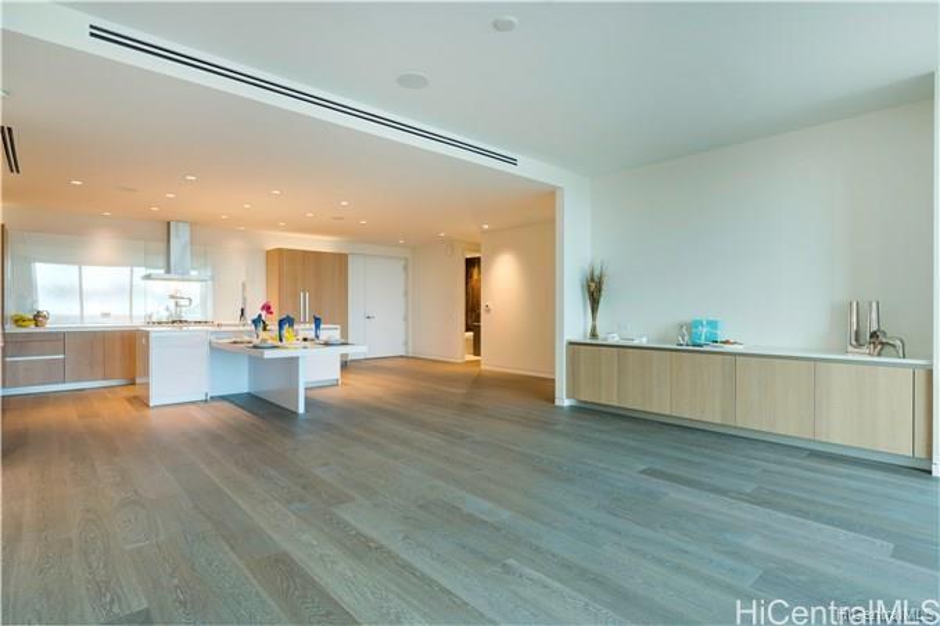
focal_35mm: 17
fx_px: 450
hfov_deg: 92.4
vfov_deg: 69.7
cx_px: 470
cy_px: 313
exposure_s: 1/4
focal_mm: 11.5
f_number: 10
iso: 250
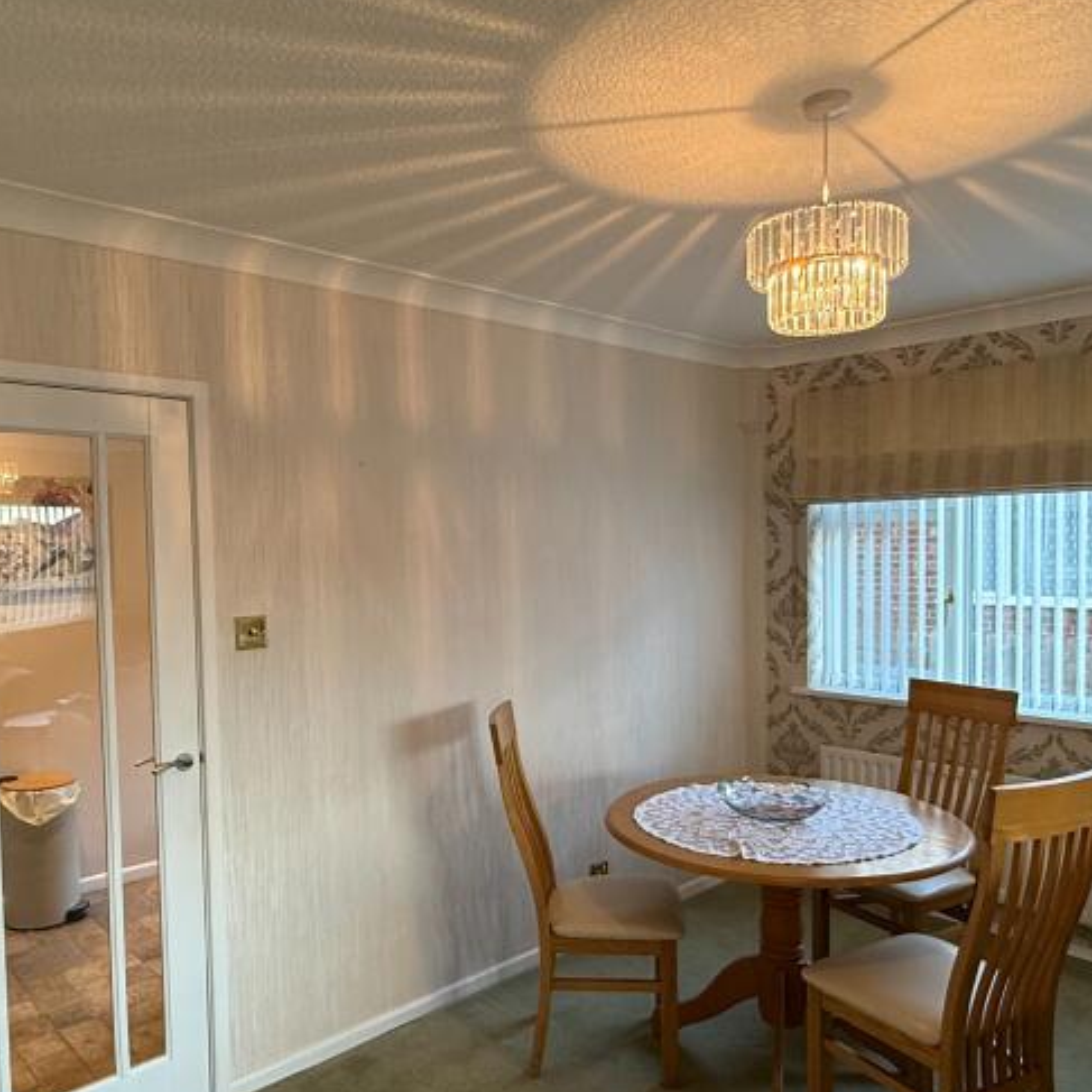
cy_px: 581
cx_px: 502
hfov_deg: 60.9
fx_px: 928
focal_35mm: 26
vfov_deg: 60.9
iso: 160
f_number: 2.2
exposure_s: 1/100
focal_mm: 2.22
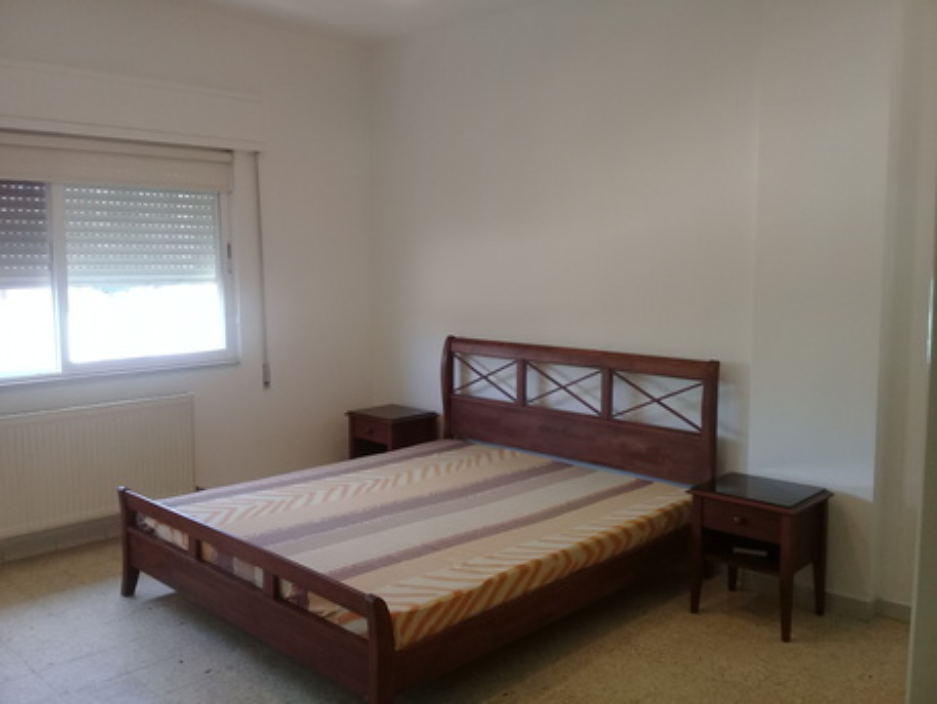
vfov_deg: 45.5
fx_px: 839
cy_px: 352
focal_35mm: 31
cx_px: 468
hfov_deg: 58.3
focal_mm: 3.3
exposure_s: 1/50
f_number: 2.2
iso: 50
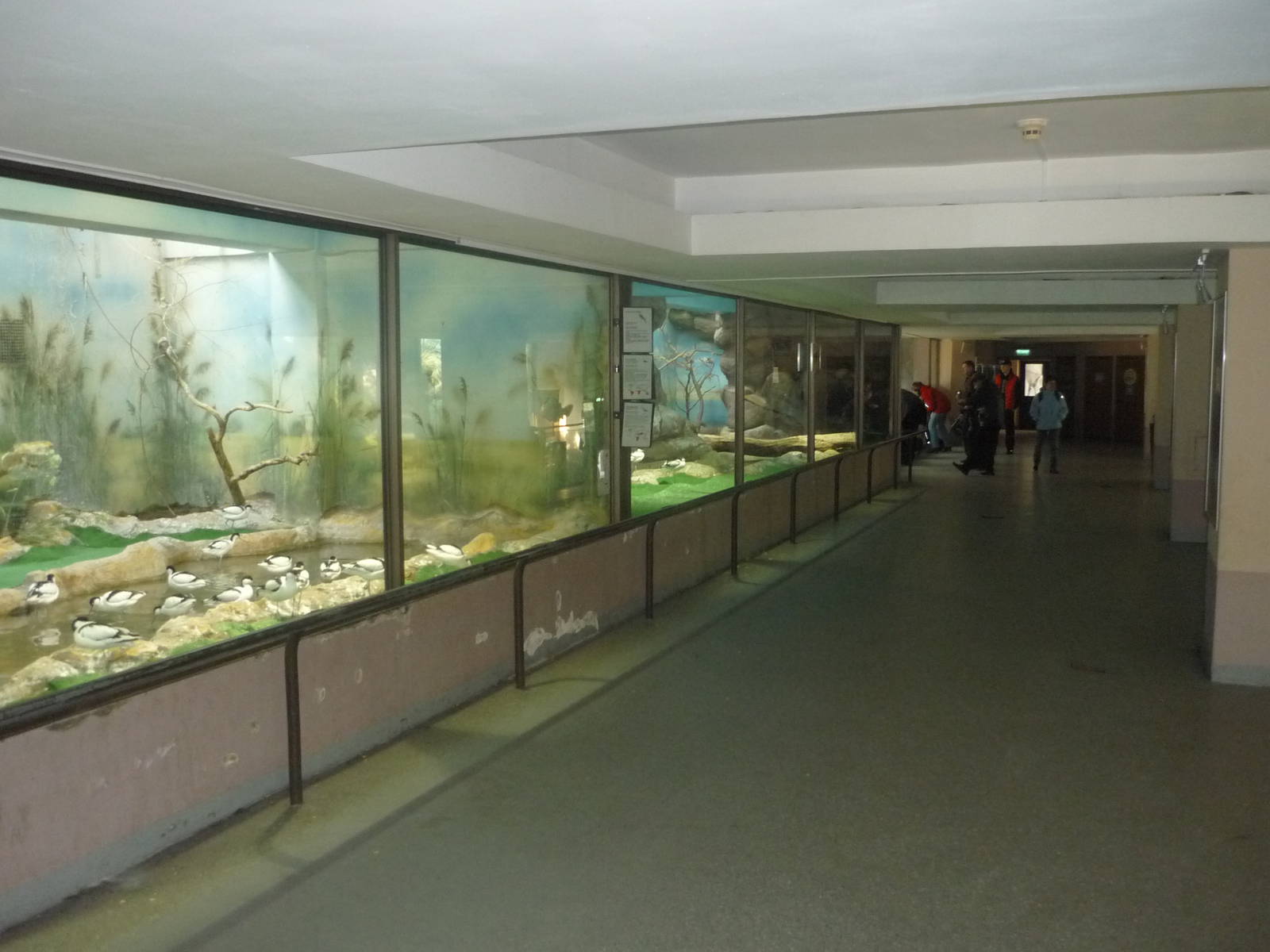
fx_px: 1211
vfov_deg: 42.9
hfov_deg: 55.4
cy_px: 476
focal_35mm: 33
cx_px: 635
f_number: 2.8
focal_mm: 5.5
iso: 400
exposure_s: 1/30
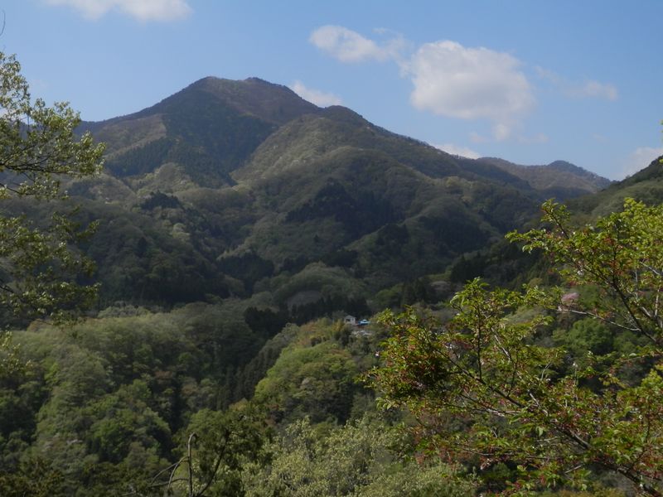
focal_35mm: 49
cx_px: 332
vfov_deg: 29.7
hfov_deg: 38.9
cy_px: 248
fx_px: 938
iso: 80
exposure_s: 1/125
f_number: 11.2
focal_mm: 8.9
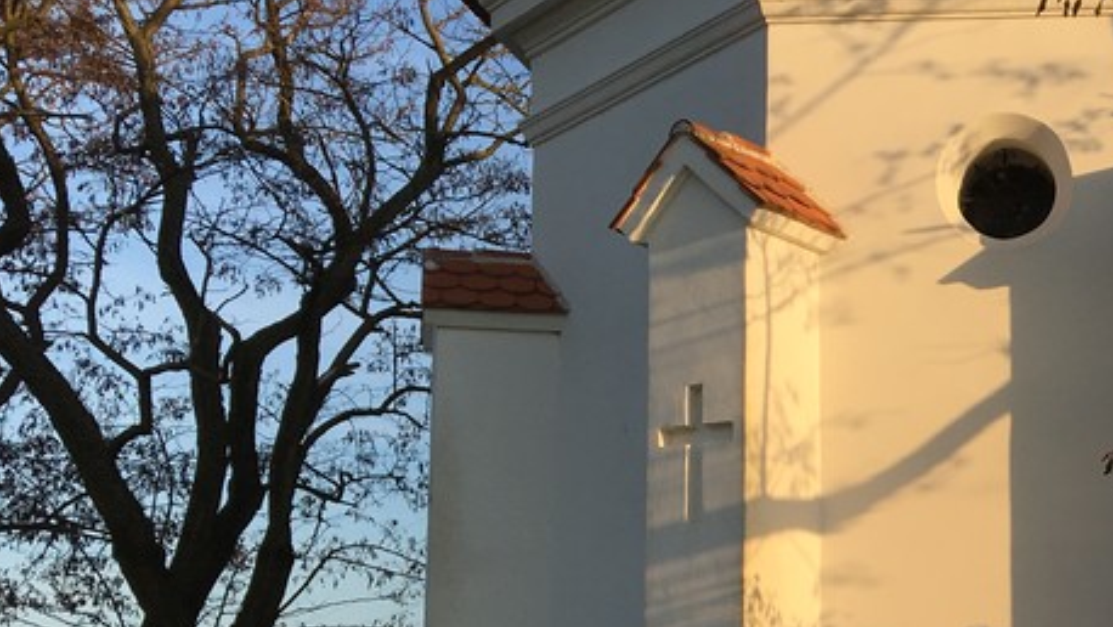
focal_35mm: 69
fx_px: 2037
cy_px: 576
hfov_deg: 28.2
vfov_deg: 17.2
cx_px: 1179
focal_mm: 4.15
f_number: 2.2
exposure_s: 1/1099
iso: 25
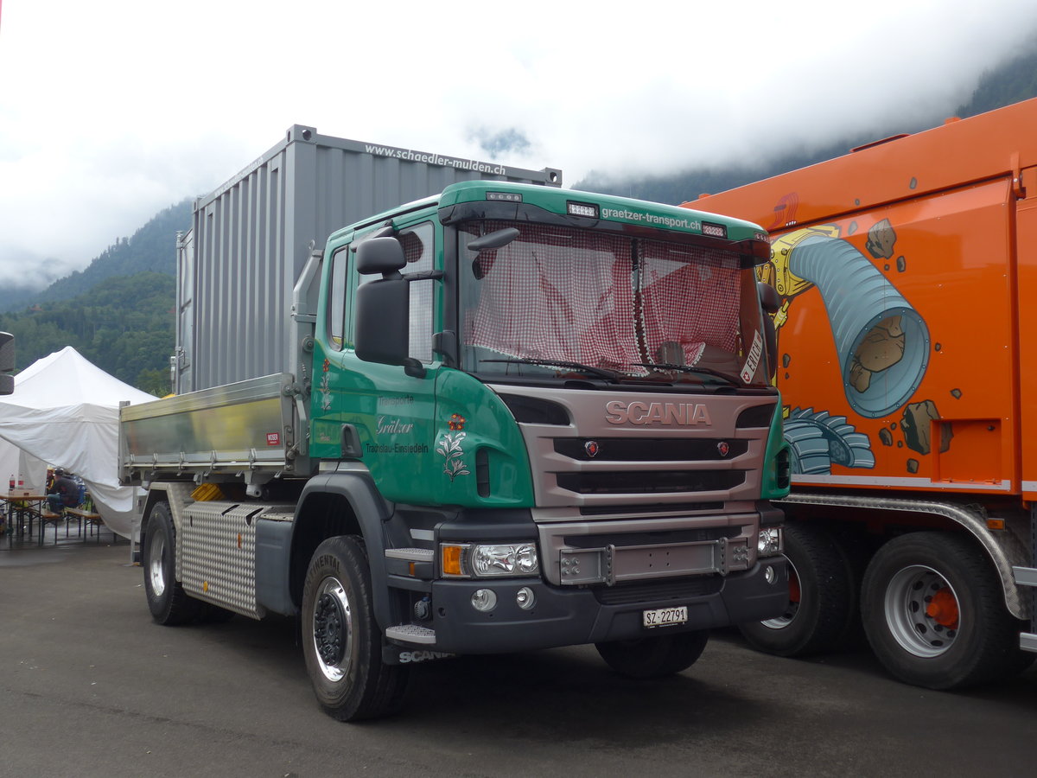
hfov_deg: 51.4
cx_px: 518
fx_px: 1078
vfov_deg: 39.7
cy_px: 389
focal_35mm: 36
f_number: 2.8
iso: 80
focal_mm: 7.5
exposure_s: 1/800
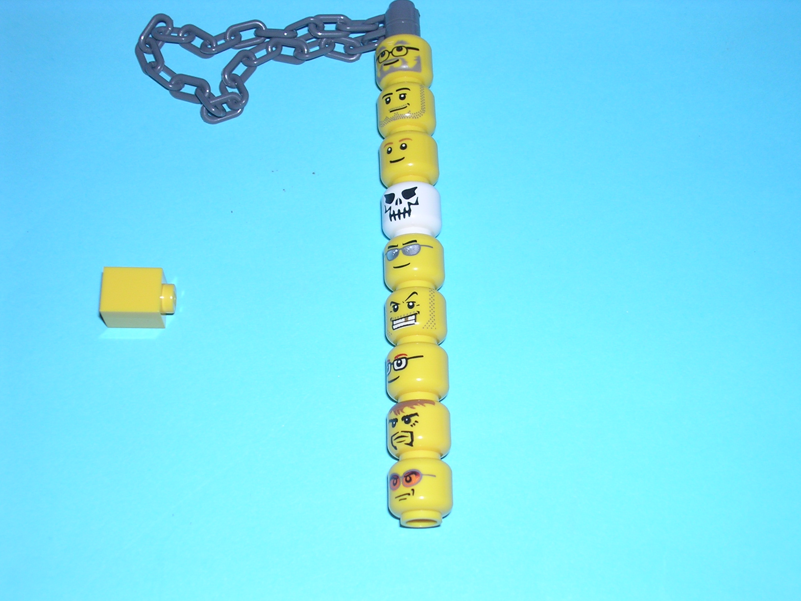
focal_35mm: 60
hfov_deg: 32.2
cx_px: 400
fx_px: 1388
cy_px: 300
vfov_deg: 24.4
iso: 100
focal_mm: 9.1
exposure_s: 1/60.1
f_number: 3.4
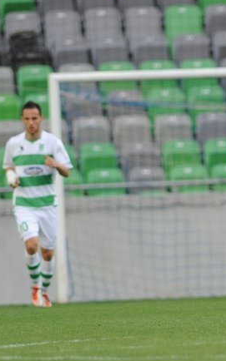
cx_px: 303
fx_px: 5552
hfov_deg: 2.3
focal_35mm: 563
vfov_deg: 3.7
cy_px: 189
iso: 400
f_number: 2.8
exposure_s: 1/1600
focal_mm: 300
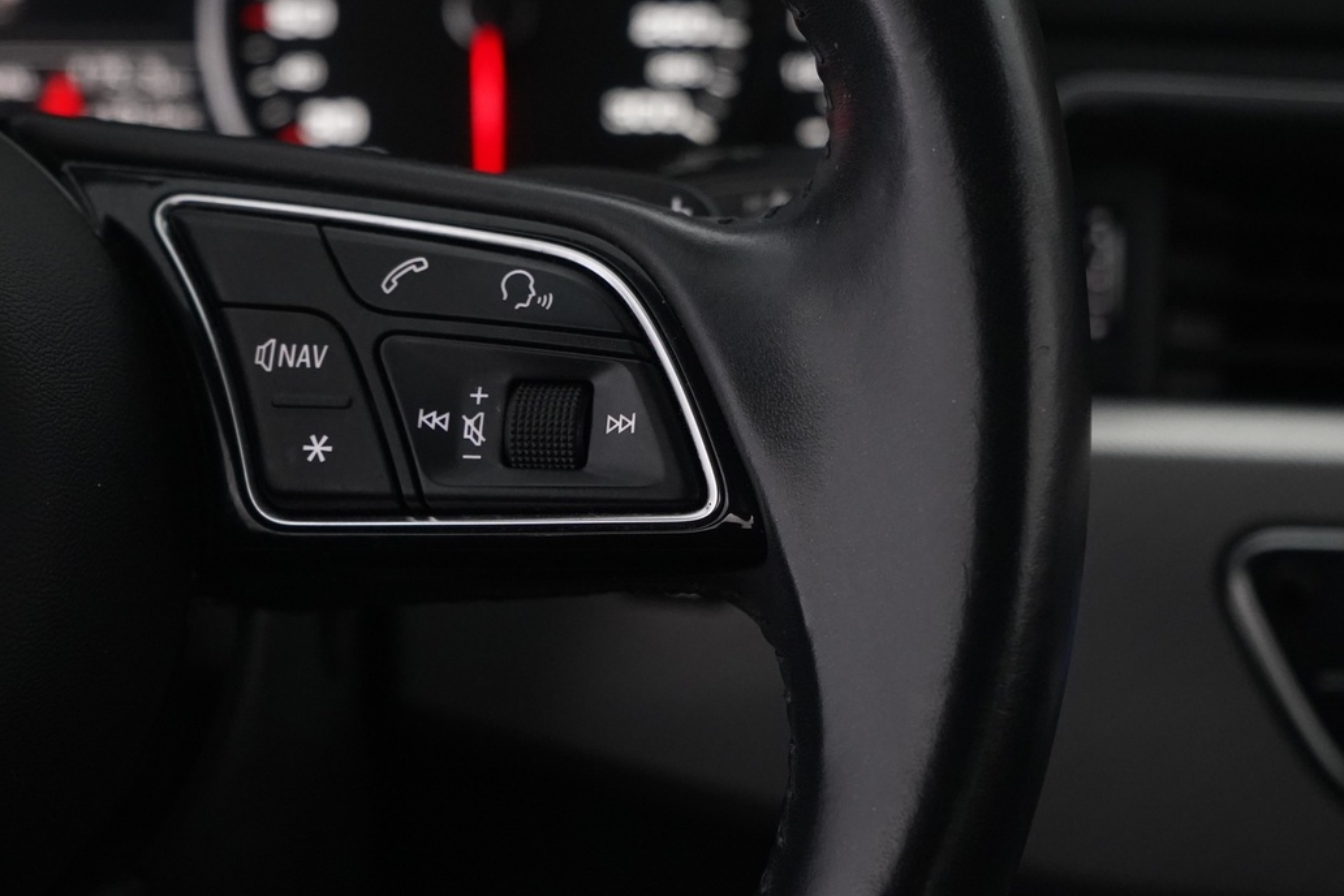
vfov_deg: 13.4
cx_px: 652
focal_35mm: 102
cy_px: 352
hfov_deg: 20.0
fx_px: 3808
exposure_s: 1/60
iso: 4000
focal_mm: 65
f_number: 5.6
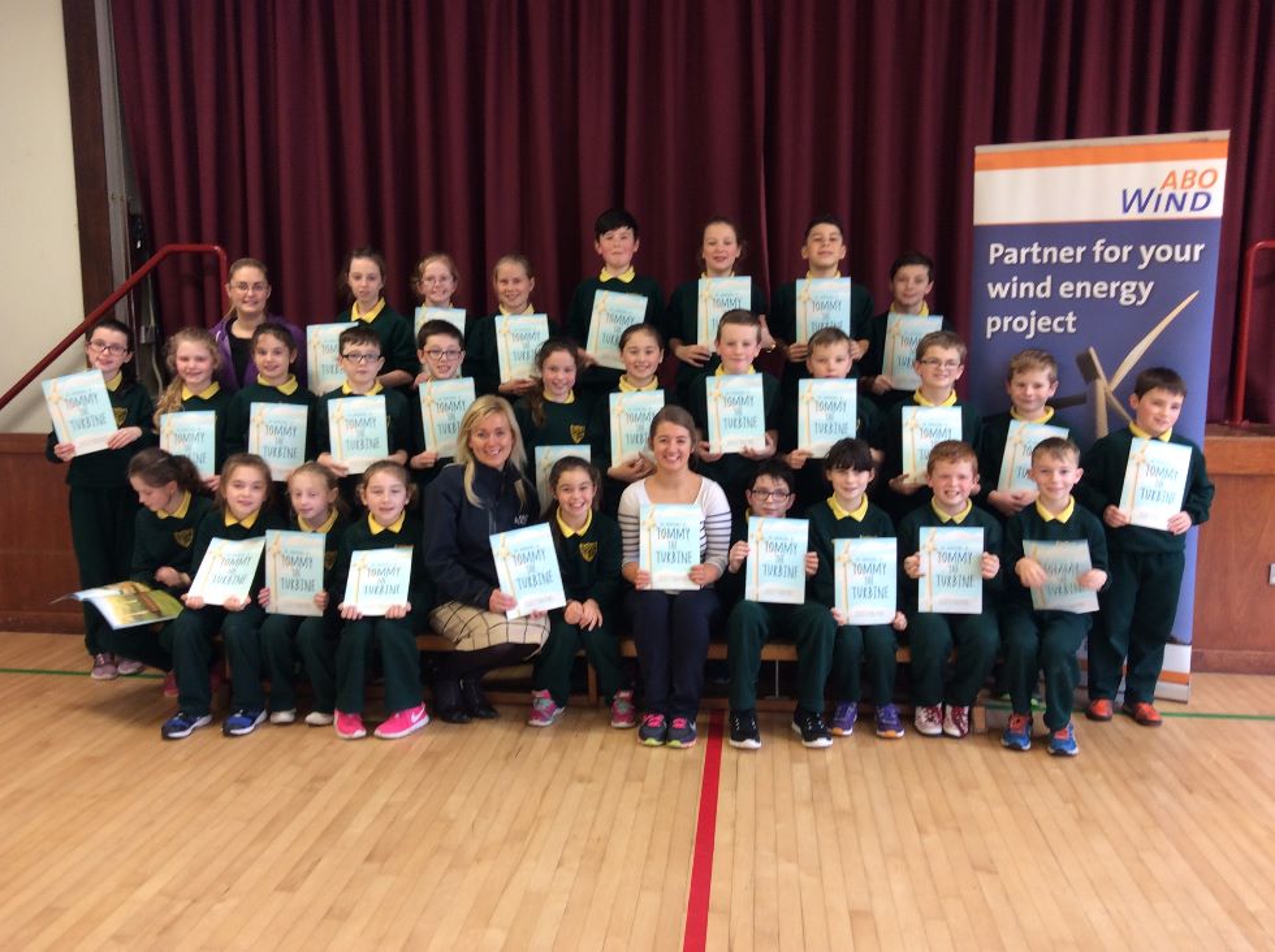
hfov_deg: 56.9
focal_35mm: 32
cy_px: 476
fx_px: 1177
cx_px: 638
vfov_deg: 44.1
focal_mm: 3.3
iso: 32
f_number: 2.4
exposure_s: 1/25
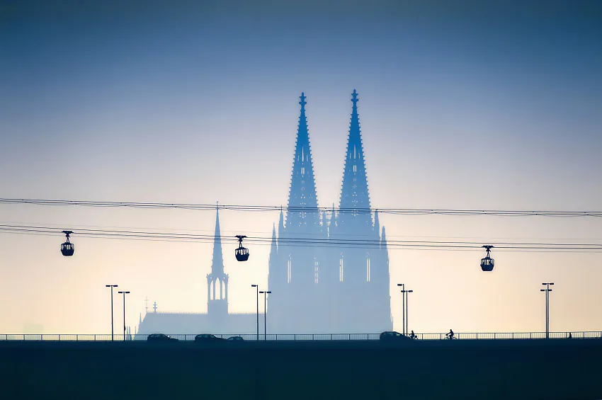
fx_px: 6682
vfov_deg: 3.4
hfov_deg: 5.2
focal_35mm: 400
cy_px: 200
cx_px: 301
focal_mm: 400
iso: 500
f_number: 5.6
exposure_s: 1/4000
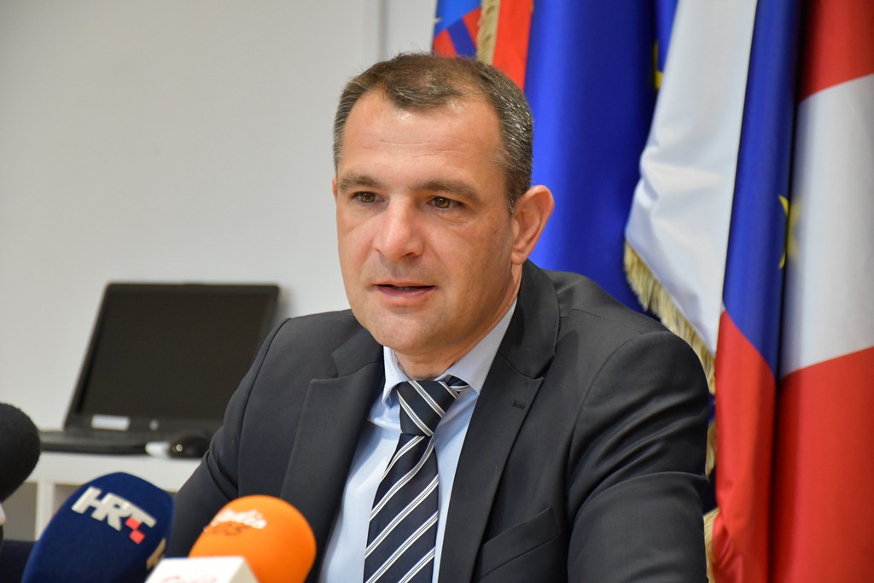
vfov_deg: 10.2
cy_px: 292
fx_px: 3278
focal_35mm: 135
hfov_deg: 15.2
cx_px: 437
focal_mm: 90
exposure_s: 1/125
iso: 3200
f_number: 5.3
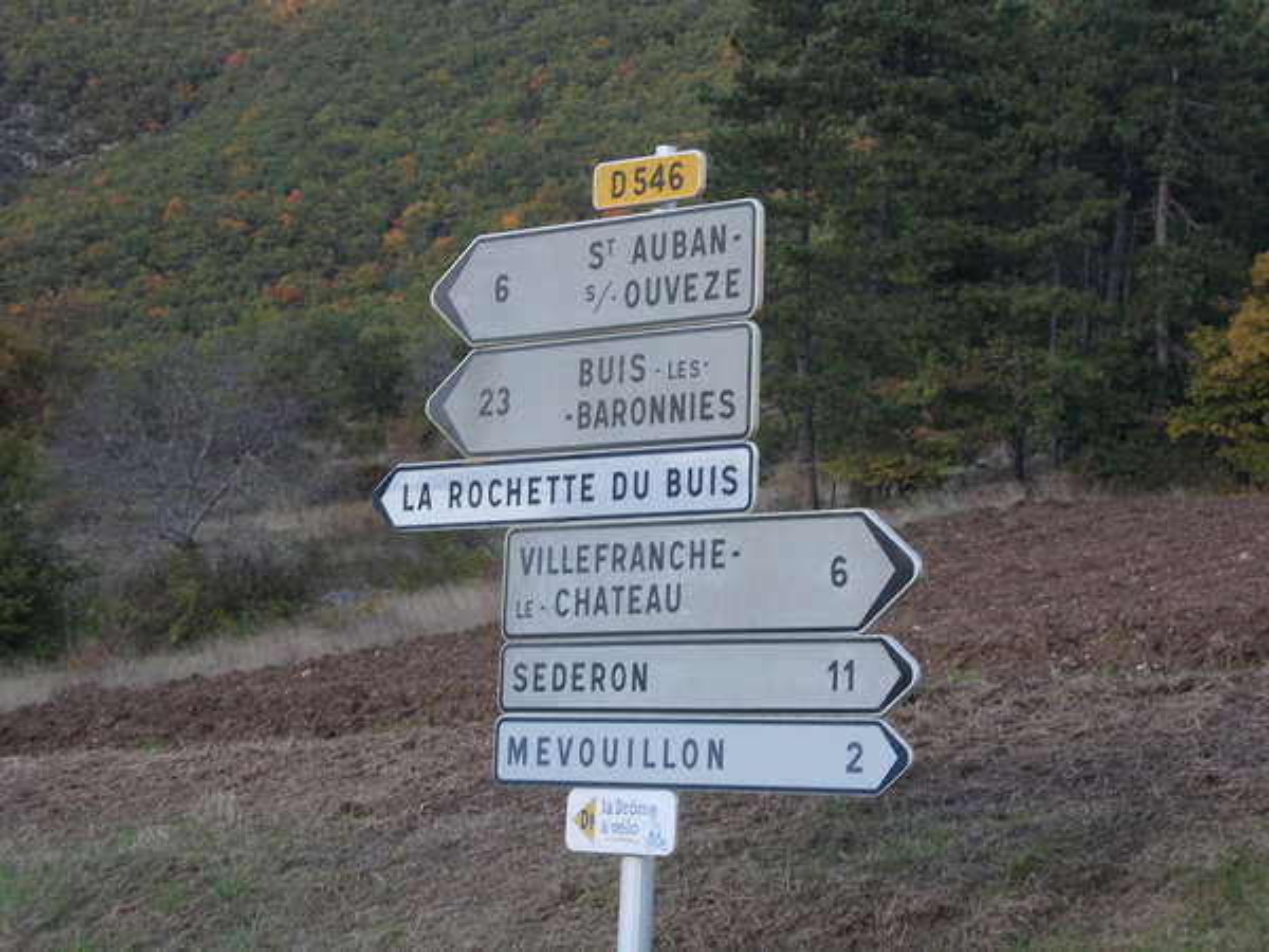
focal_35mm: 96
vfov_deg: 15.4
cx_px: 634
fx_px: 3519
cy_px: 476
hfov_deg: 20.4
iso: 200
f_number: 5.3
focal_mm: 13.6
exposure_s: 1/50
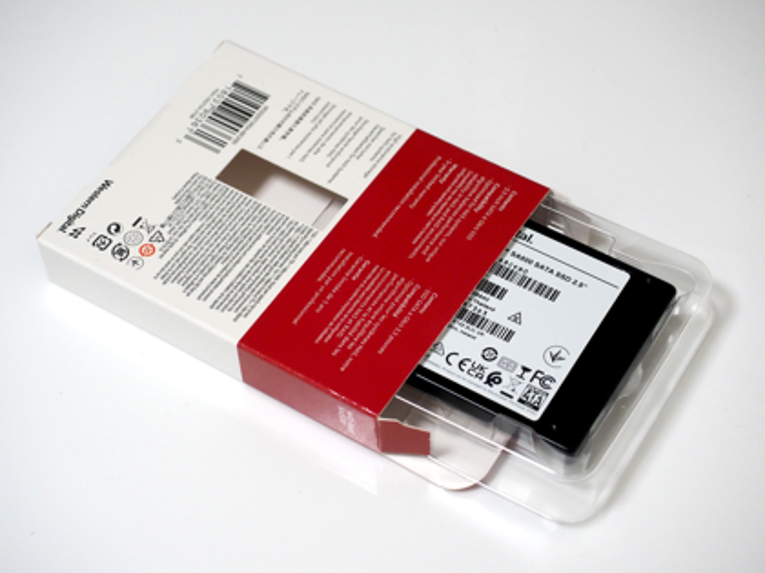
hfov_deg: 24.4
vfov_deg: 18.4
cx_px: 382
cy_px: 286
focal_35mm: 80
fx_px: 1768
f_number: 4.5
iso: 1000
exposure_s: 1/80
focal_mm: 40
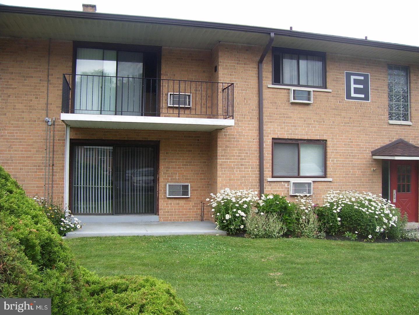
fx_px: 412
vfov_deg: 41.8
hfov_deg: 53.9
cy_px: 158
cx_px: 210
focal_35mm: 34
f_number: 2.7
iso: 80
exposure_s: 1/350
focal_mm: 5.6
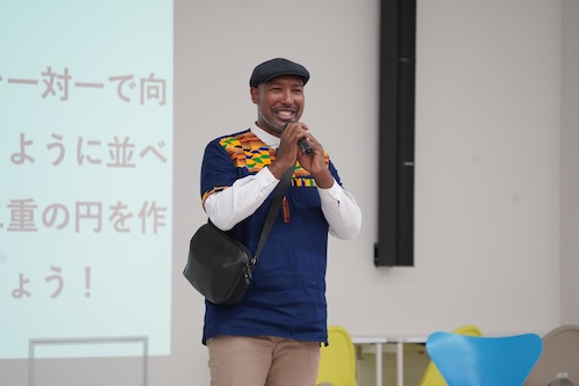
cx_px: 290
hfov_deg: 10.8
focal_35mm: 190
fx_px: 3055
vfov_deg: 7.2
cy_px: 193
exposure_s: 1/200
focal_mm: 190
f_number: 5.6
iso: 2000
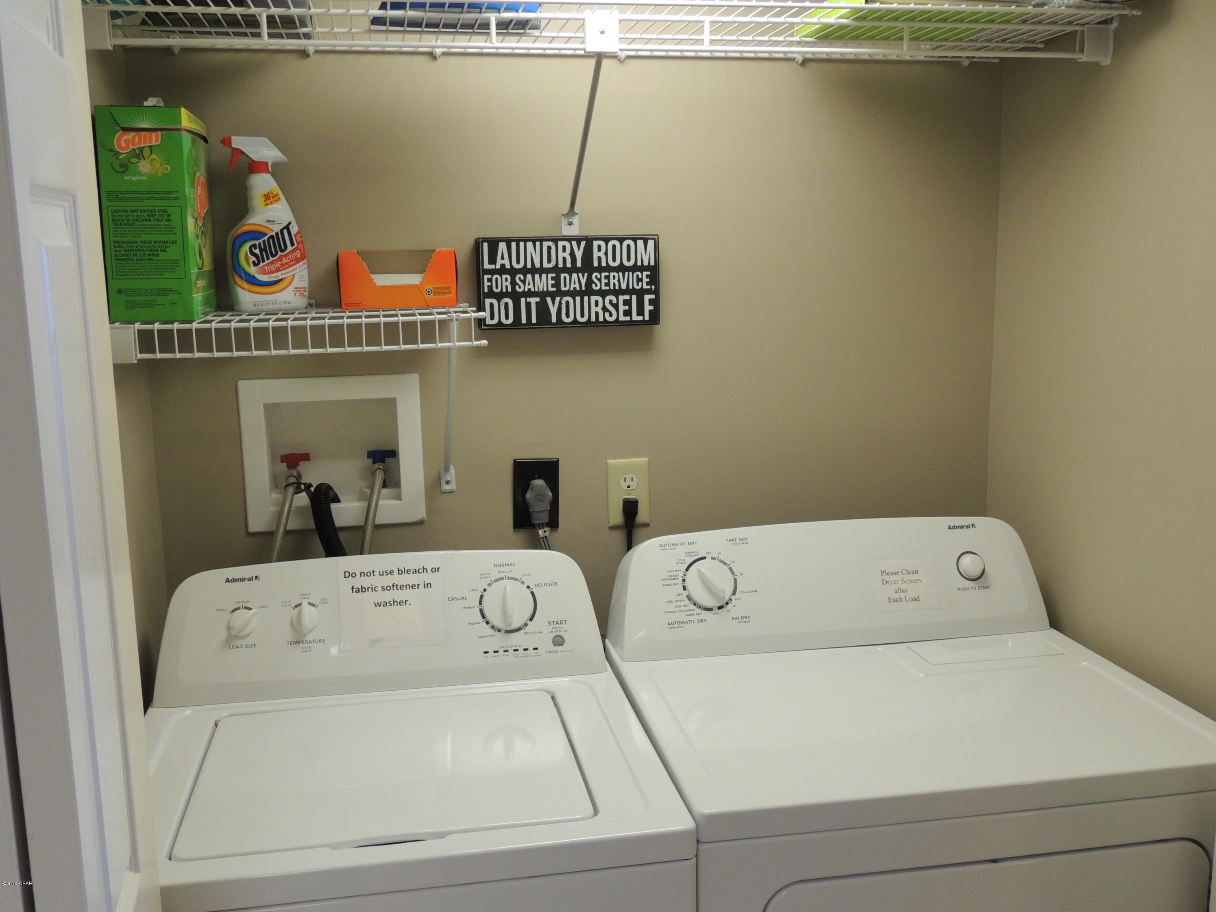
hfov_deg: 55.4
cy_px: 456
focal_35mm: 33
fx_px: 1159
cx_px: 608
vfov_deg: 42.9
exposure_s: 1/50
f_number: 3.2
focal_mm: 5.8
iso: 280
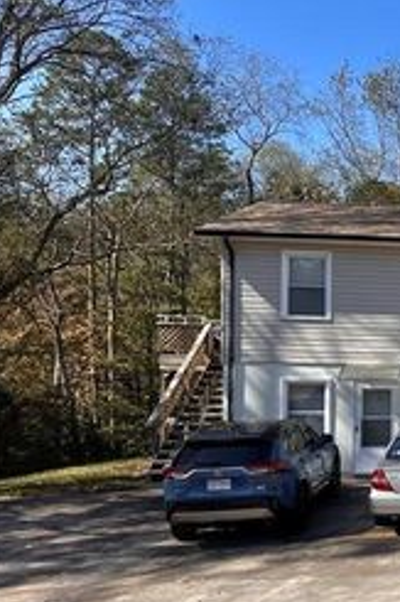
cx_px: 599
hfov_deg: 22.0
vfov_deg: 38.6
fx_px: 851
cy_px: 380
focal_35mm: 51
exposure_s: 1/4348
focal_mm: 6.86
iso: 80
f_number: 1.78
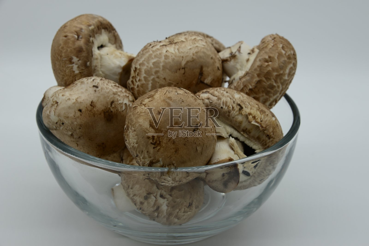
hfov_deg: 22.1
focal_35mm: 92
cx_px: 184
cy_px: 123
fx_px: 943
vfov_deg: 14.9
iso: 500
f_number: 14
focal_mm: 92
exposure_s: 1/160
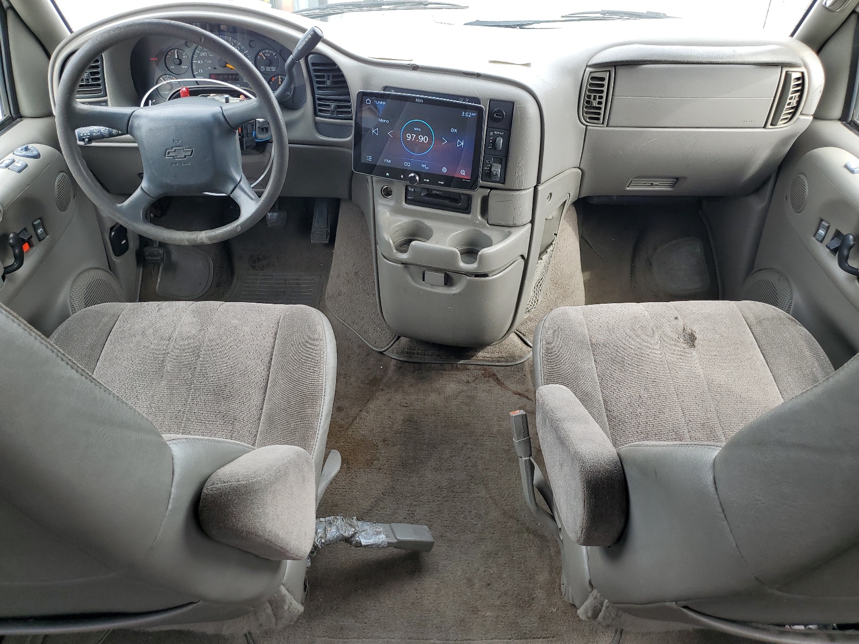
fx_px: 645
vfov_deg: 53.1
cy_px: 322
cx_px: 430
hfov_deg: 67.3
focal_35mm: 26
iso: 50
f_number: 1.5
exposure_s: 1/175
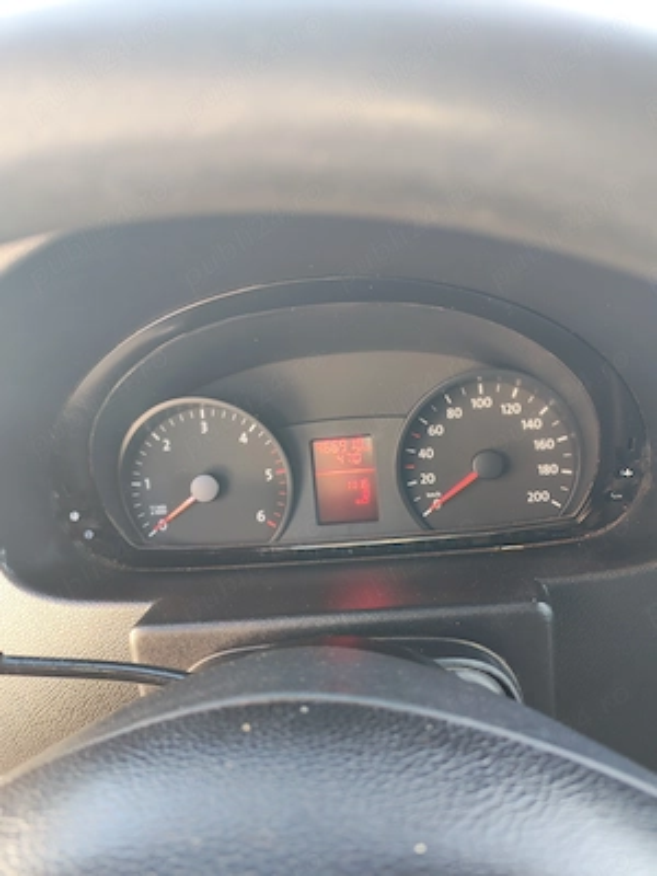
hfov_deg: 51.4
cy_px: 438
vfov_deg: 65.3
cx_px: 328
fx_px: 683
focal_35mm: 27
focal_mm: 6.12
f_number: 1.9
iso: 500
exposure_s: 1/100
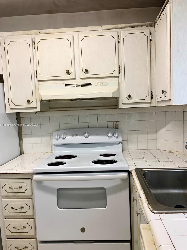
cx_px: 94
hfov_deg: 53.1
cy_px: 125
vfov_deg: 67.3
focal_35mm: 26
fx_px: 187
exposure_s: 1/120
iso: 80
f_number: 1.8
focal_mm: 4.25
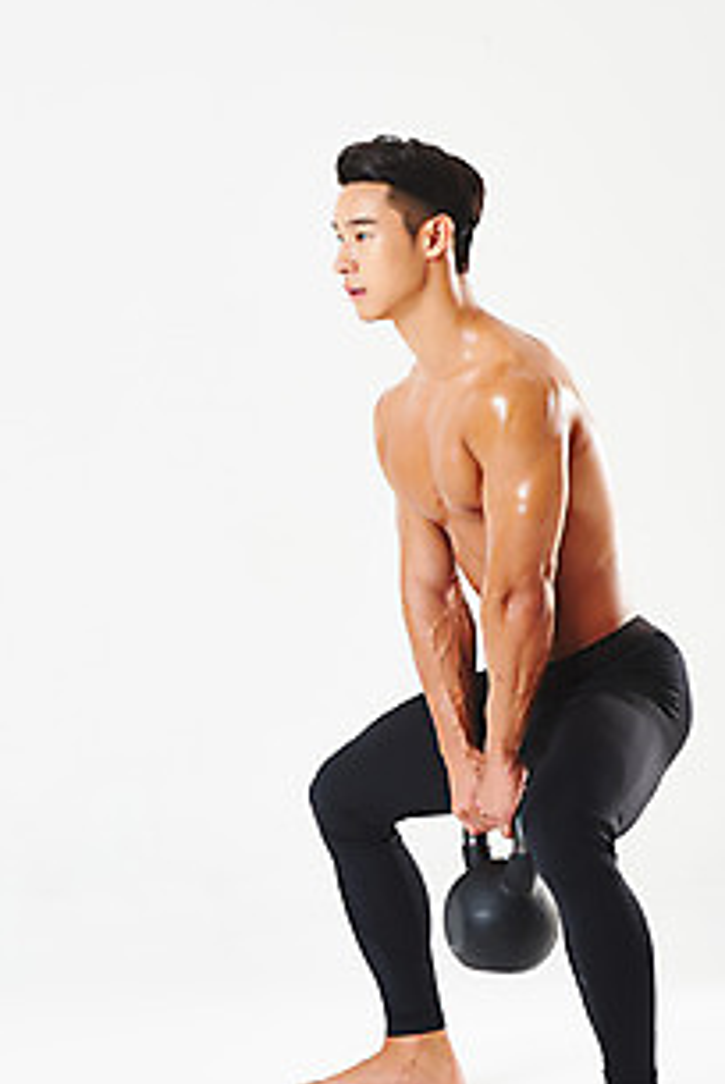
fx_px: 3556
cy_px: 576
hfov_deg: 11.6
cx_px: 442
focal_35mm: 118
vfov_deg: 17.3
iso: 100
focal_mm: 90
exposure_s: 1/125
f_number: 11
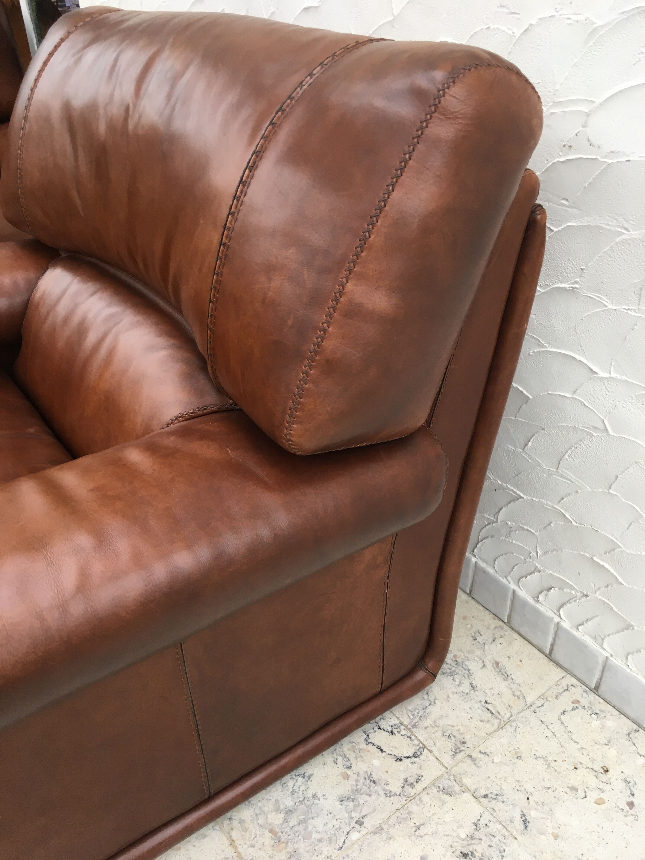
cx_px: 322
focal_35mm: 29
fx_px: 720
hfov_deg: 48.2
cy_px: 430
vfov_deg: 61.7
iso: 40
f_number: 2.2
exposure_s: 1/33
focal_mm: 4.15
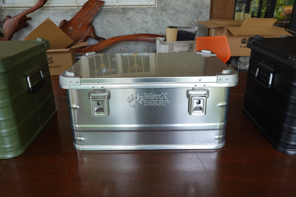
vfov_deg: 43.6
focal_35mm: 30
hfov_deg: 61.9
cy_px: 98
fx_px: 247
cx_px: 148
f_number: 3.2
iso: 100
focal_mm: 11.06
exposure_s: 1/100
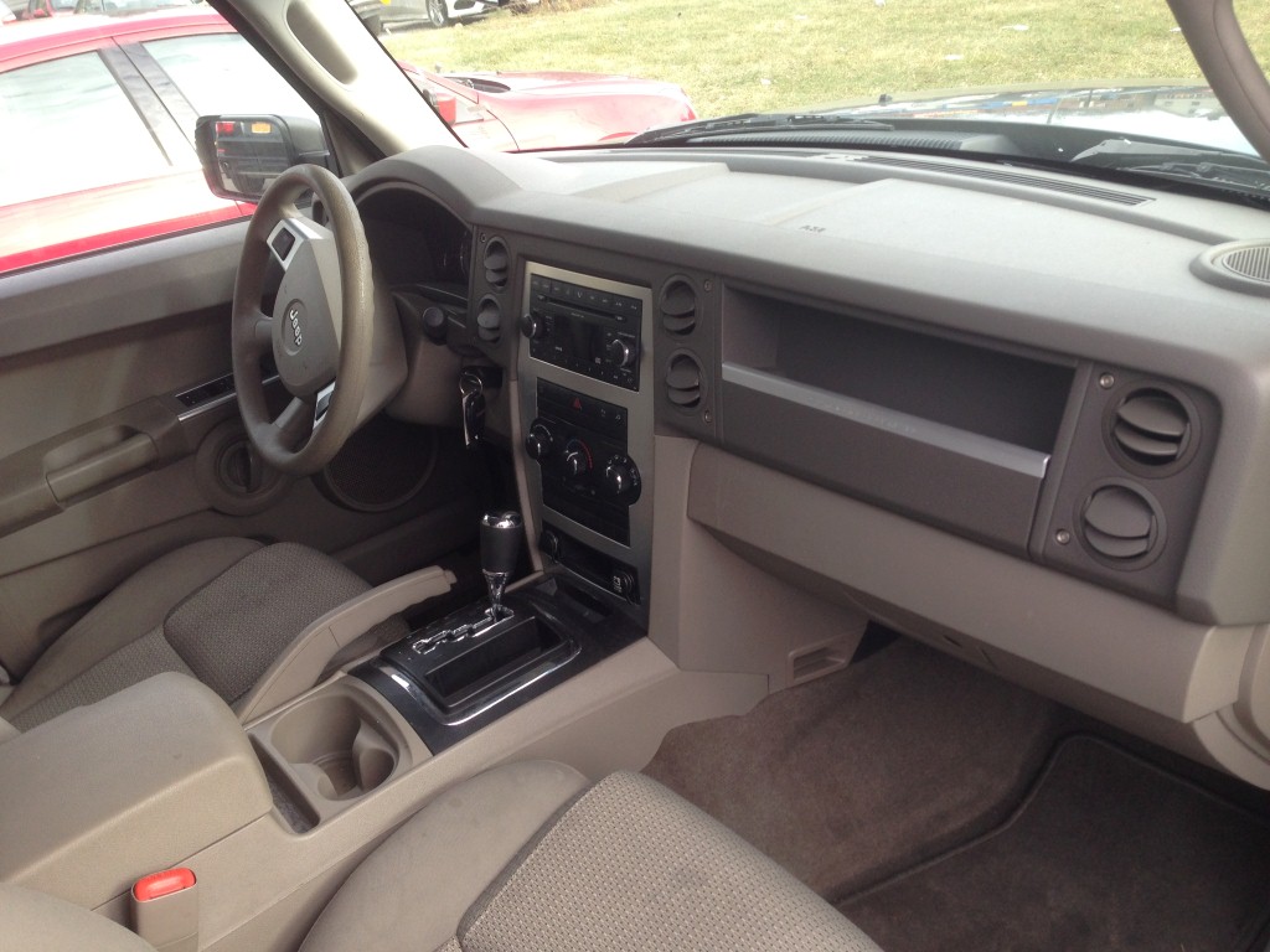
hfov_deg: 55.4
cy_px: 476
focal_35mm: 33
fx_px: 1211
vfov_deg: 42.9
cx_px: 635
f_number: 2.4
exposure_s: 1/120
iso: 50
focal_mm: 4.13
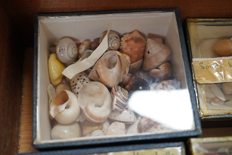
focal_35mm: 45
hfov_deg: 43.6
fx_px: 290
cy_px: 78
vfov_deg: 29.9
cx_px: 116
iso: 2500
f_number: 3.5
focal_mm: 30
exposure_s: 1/125
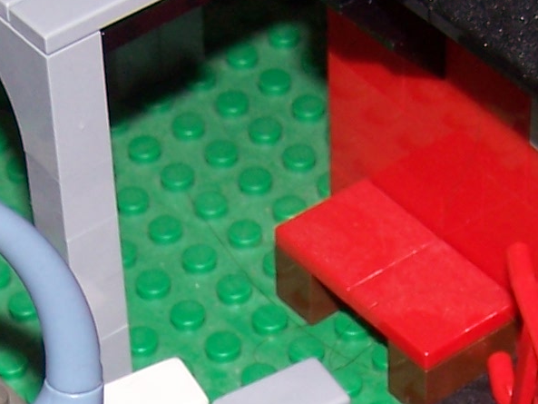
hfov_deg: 12.0
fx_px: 2565
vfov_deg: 8.6
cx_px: 270
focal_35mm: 165
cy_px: 747
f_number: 2.8
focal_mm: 6.3
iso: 80
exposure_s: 1/60
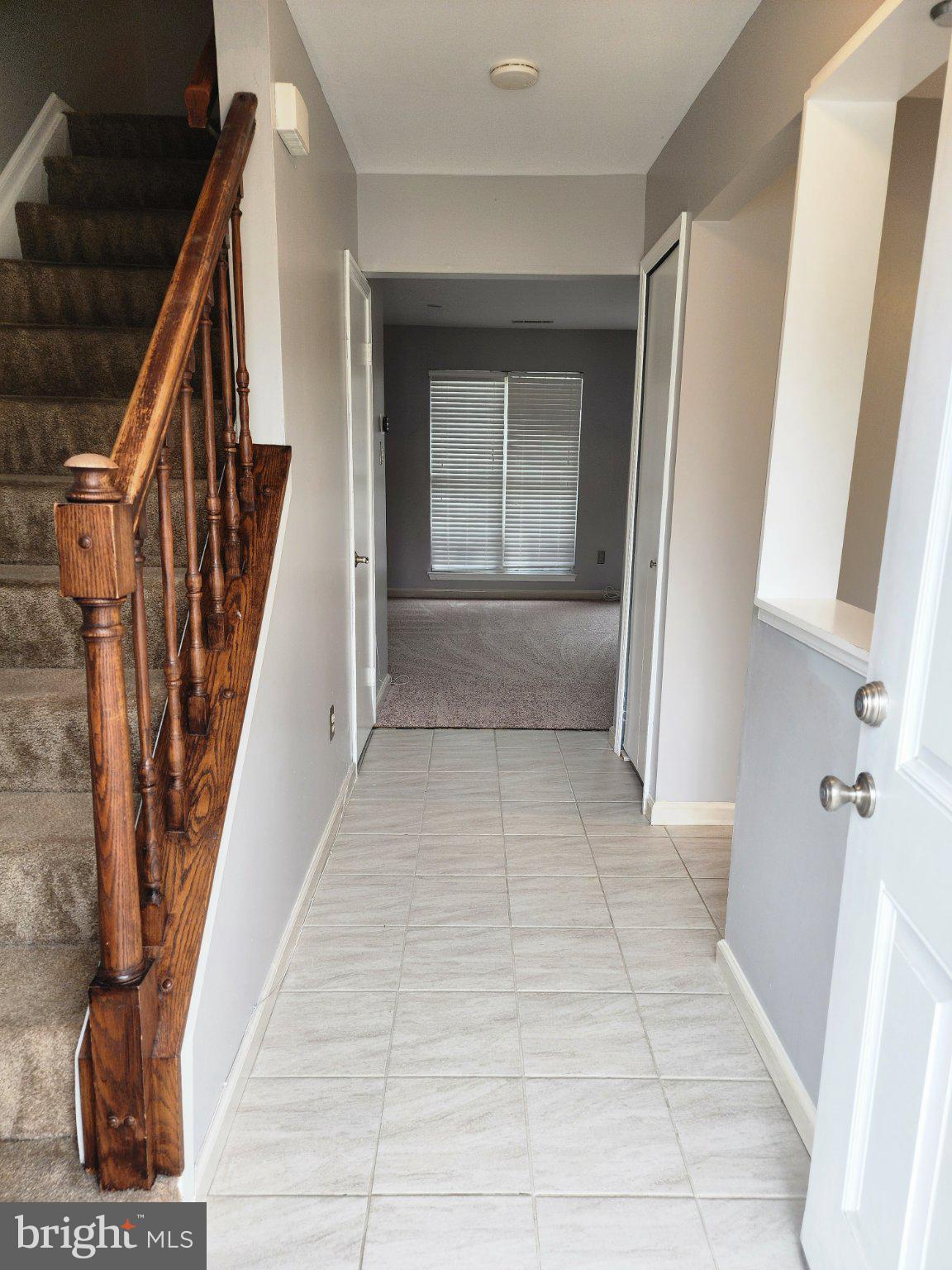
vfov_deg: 73.9
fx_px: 843
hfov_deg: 58.9
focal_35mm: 23
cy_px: 635
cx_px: 476
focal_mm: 6.4
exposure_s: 1/120
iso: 80
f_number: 1.8
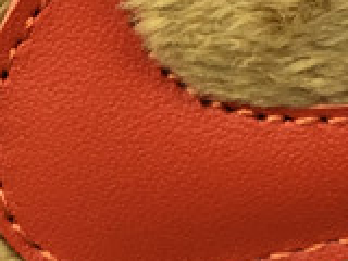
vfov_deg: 8.5
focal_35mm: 174
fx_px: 1749
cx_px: 39
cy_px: 16
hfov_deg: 11.3
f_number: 2.4
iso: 40
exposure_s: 1/100
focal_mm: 3.3
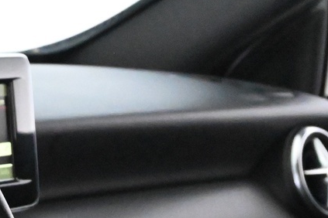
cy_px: 305
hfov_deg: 8.4
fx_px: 2196
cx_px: -71
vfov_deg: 5.7
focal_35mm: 241
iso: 14400
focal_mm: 42
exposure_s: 1/60
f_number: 5.6
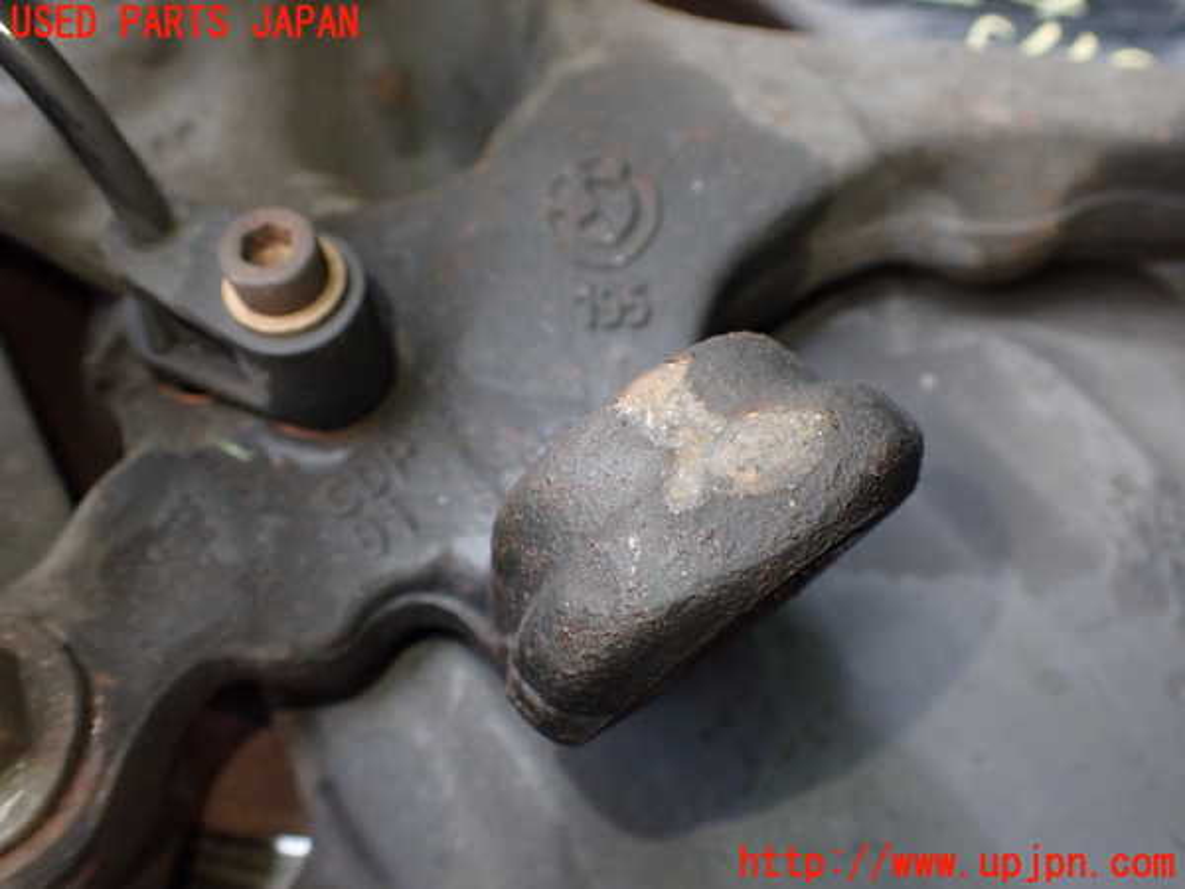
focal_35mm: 30
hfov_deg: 60.0
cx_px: 592
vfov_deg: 46.8
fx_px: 1027
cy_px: 444
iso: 500
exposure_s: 1/125
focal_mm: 5.4
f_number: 2.3
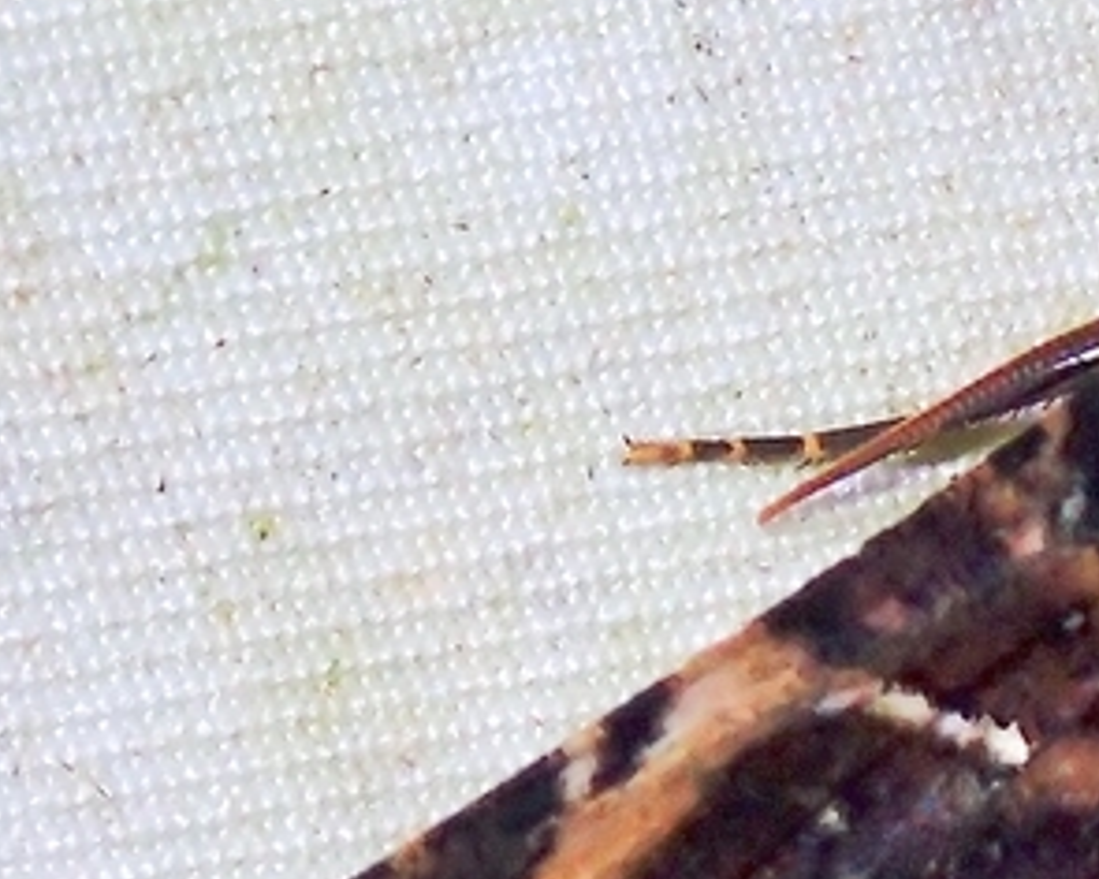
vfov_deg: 4.1
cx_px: 1520
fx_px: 12262
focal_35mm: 377
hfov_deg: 5.1
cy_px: 765
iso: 200
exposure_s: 1/200
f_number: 6.3
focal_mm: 18
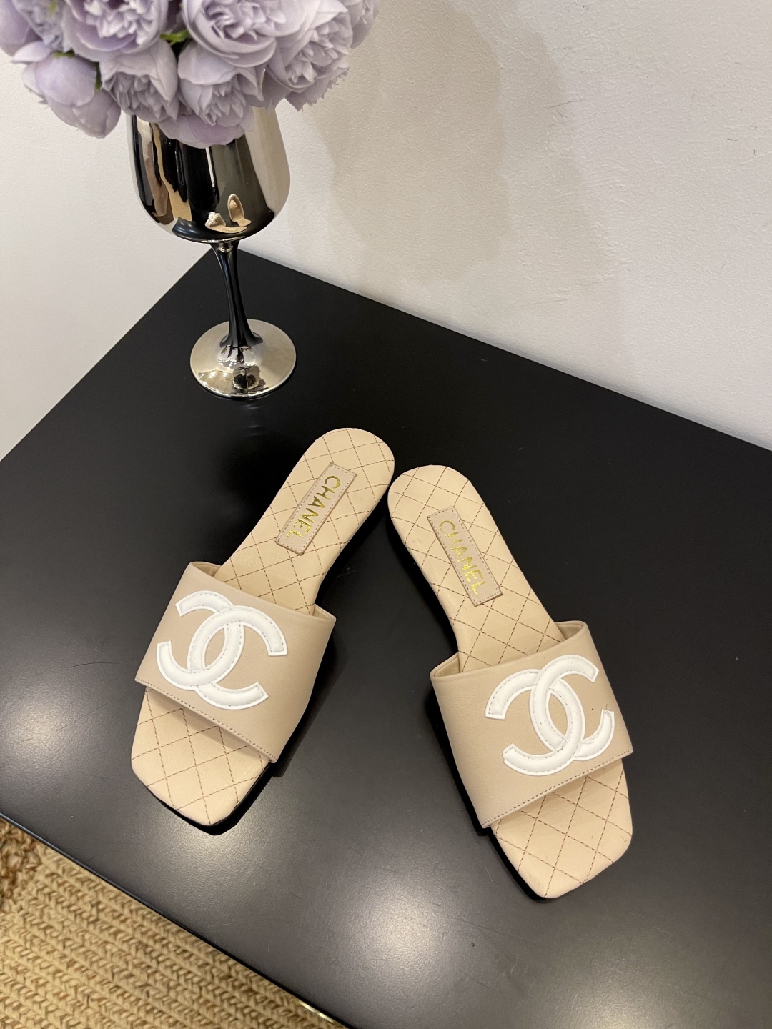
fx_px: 773
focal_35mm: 26
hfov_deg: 53.1
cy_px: 514
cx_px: 386
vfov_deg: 67.3
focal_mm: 5.1
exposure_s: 1/60
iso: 125
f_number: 1.6
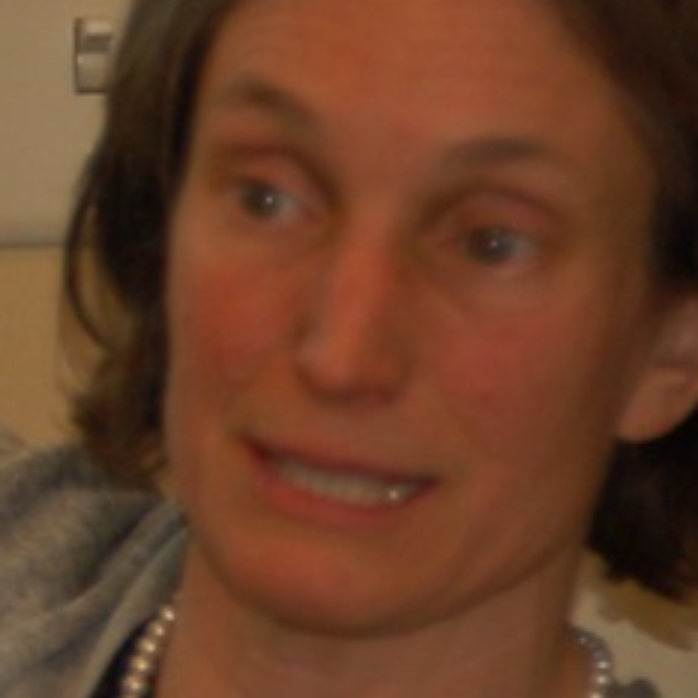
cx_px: -560
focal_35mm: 755
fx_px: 17221
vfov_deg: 2.3
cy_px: -55
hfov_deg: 2.3
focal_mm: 135
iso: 500
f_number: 6.3
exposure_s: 1/60
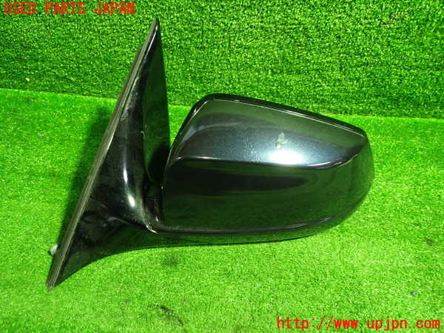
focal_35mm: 30
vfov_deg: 46.8
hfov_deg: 60.0
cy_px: 166
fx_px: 385
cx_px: 222
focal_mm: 5.4
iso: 640
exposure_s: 1/30
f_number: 2.3
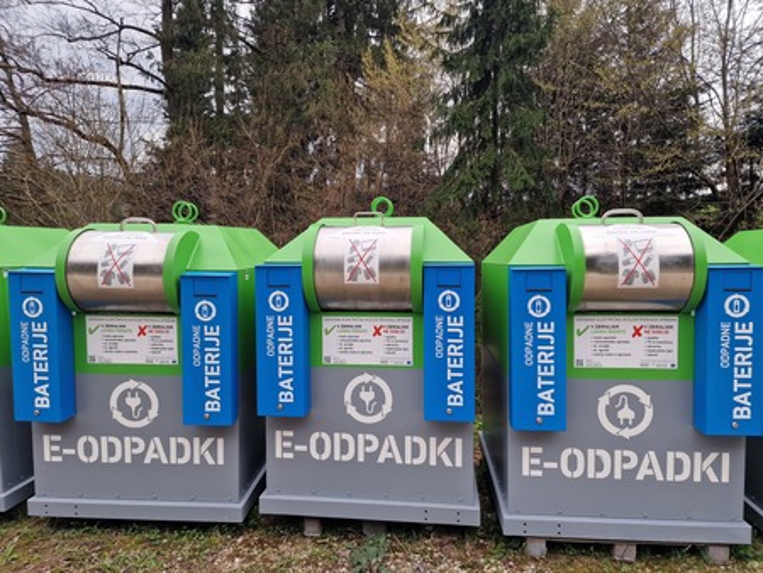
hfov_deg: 73.9
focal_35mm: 23
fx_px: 507
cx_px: 382
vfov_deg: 58.9
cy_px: 286
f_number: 1.8
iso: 50
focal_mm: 6.4
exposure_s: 1/247
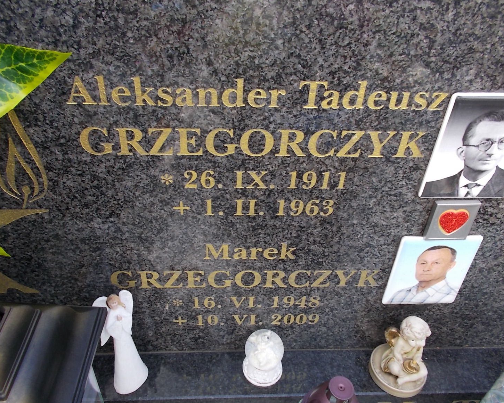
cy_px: 207
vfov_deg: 51.5
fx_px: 418
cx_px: 237
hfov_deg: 62.2
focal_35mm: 28
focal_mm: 4.6
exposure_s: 1/100
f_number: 3.2
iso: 80
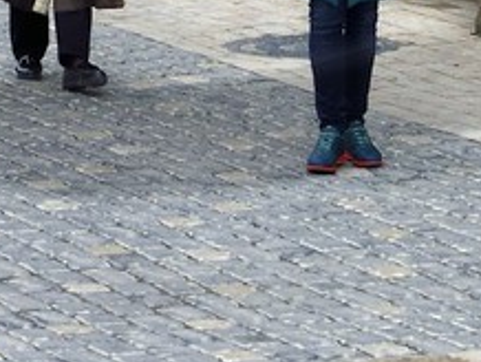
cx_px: 113
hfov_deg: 5.9
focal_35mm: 338
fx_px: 4702
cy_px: -722
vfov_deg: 4.3
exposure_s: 1/125
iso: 800
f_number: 9
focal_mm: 48
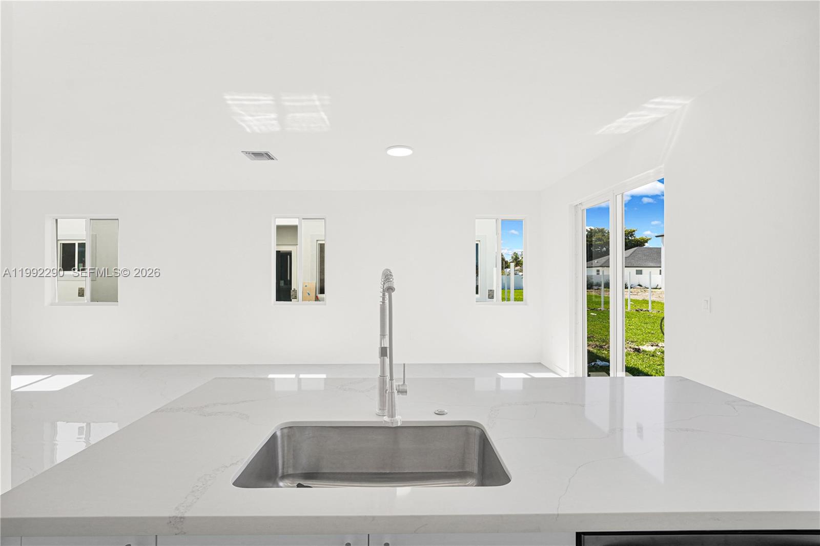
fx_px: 364
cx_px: 410
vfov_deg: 73.7
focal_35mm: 16
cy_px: 273
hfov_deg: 96.7
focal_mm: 16
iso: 200
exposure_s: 1/30
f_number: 8
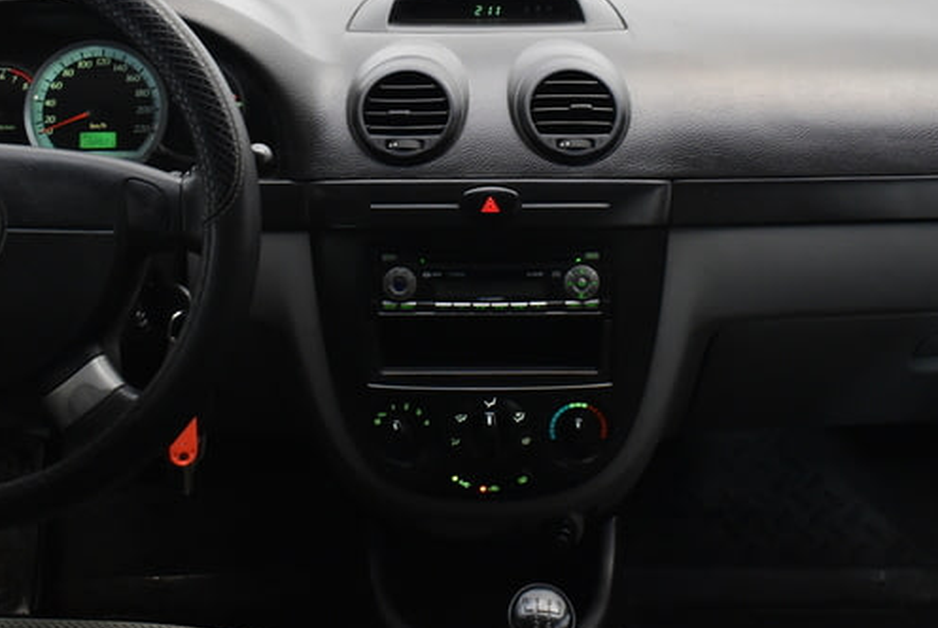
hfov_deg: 40.3
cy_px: 165
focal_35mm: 49
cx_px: 480
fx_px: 1278
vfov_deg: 27.3
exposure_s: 1/30
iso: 1250
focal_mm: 18
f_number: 3.5
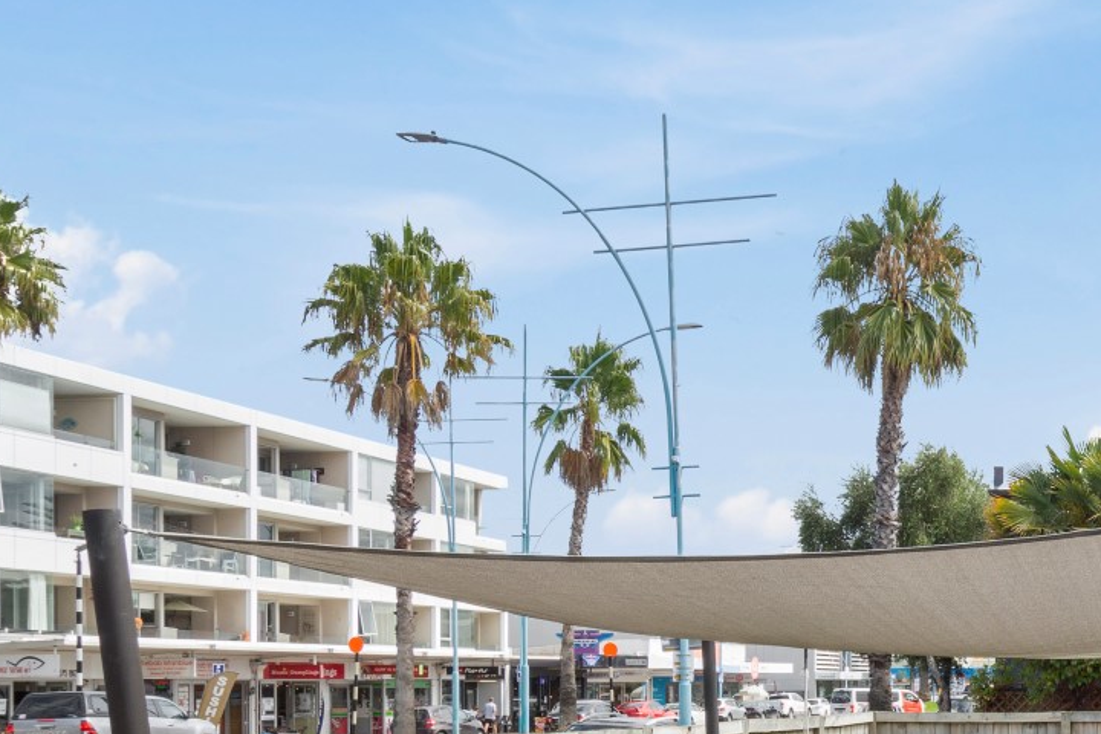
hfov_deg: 36.8
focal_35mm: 48
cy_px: 642
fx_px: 1468
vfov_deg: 27.2
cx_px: 1106
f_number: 10
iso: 250
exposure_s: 1/200
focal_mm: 12
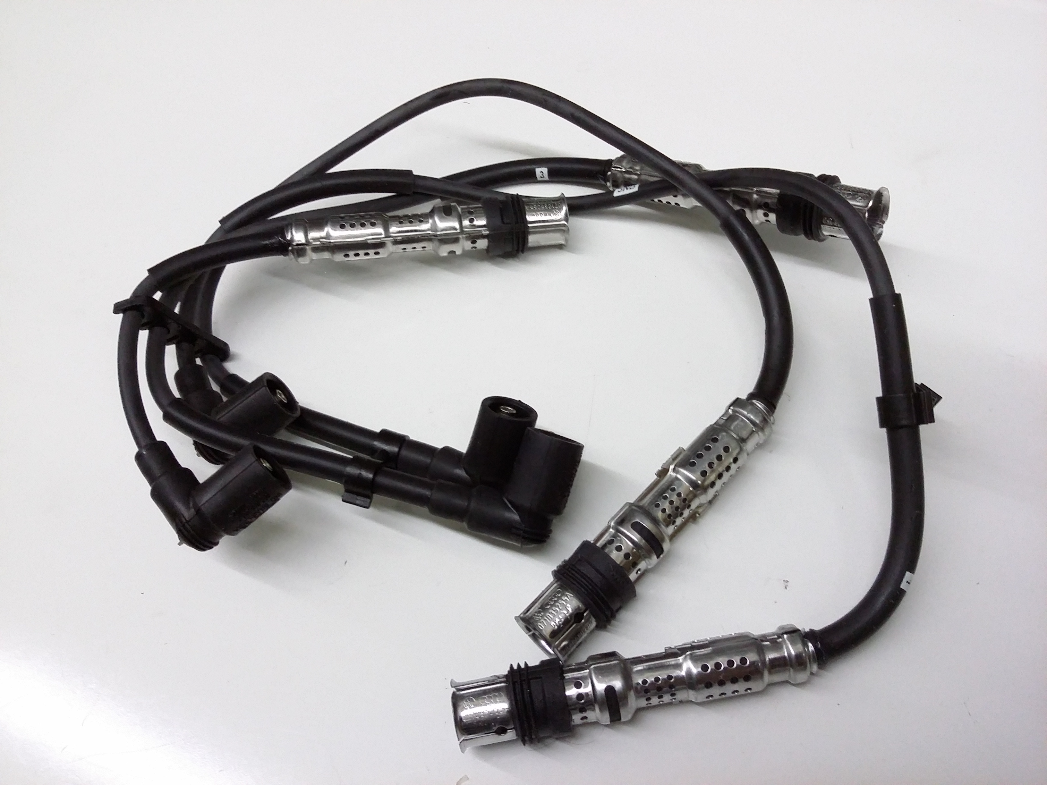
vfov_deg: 44.2
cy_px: 392
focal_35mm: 32
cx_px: 524
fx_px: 968
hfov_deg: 56.8
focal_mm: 3.4
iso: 160
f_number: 2.4
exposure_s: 1/20
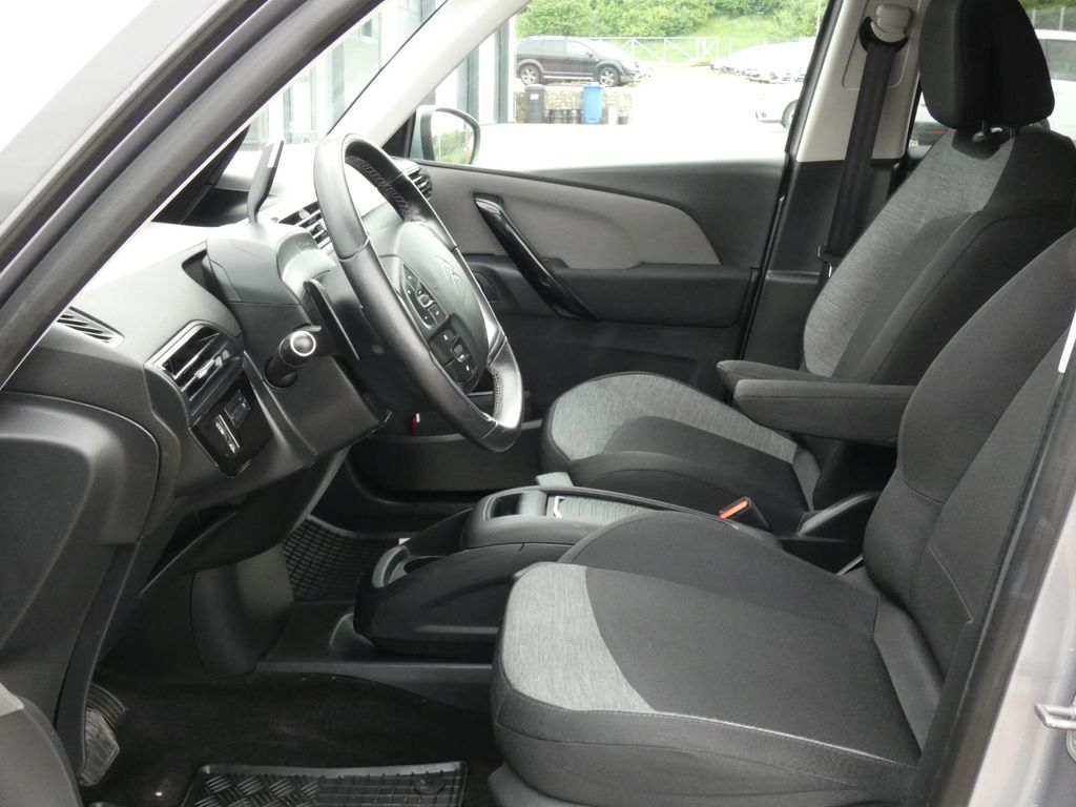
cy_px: 404
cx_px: 538
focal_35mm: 39
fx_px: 1212
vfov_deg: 36.8
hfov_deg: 47.9
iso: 500
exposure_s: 1/80
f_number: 5.6
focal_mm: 7.1
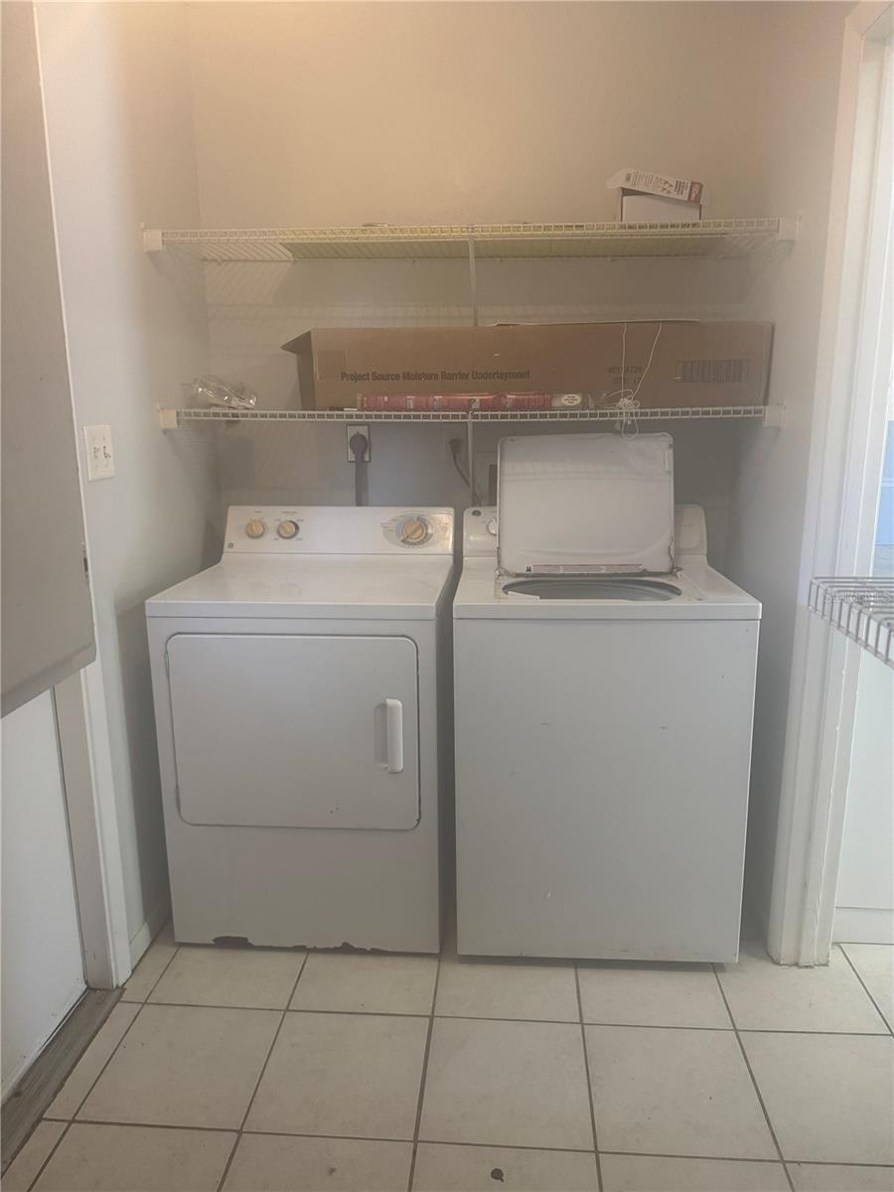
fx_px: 826
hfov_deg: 56.8
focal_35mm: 24
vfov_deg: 71.6
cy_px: 596
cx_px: 447
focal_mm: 6.76
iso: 250
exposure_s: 1/60
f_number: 1.78
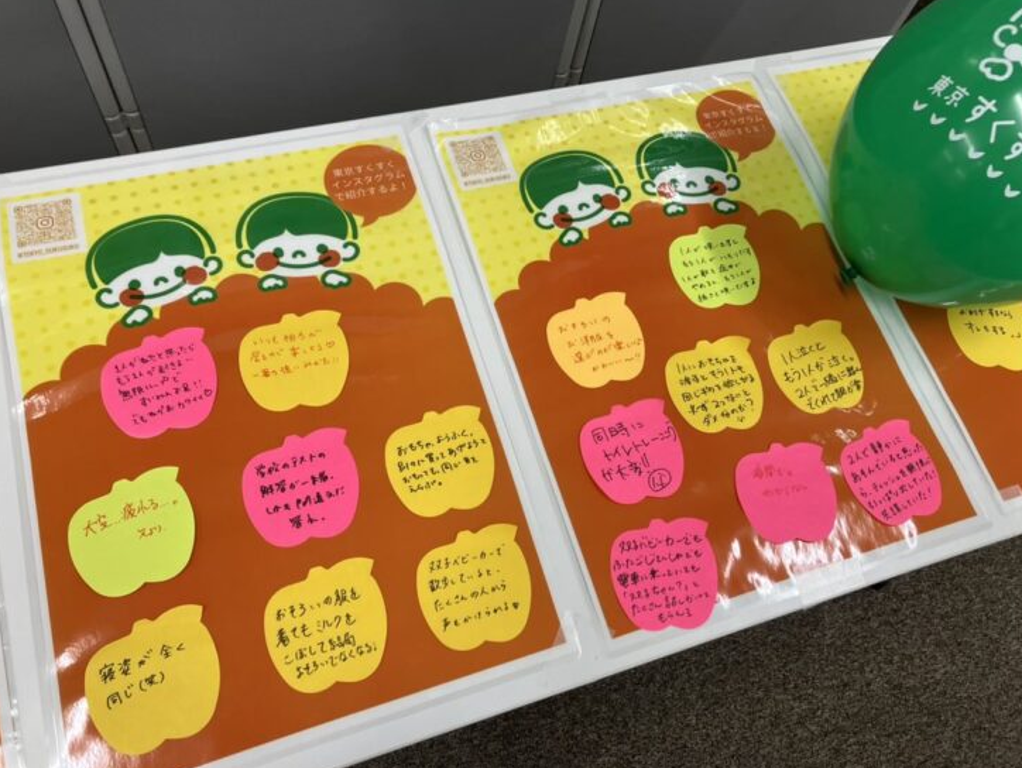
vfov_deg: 48.3
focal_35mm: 29
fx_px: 857
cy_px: 382
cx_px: 524
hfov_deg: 61.6
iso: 64
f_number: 1.8
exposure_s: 1/121
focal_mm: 3.99
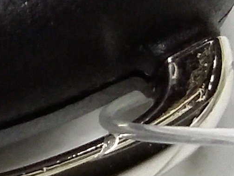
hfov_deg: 9.2
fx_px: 1407
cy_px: -102
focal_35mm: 208
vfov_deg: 7.0
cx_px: -138
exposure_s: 1/15
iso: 320
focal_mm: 3.4
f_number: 2.4
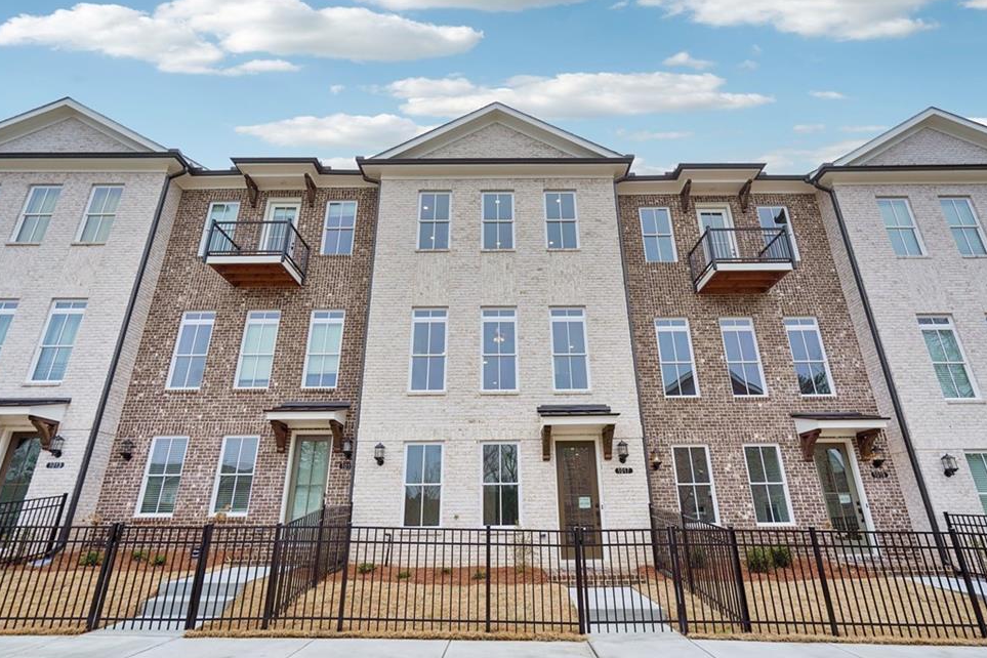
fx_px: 466
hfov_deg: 93.3
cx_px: 498
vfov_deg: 70.4
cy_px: 326
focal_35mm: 17
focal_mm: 16
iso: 100
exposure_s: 1/400
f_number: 8
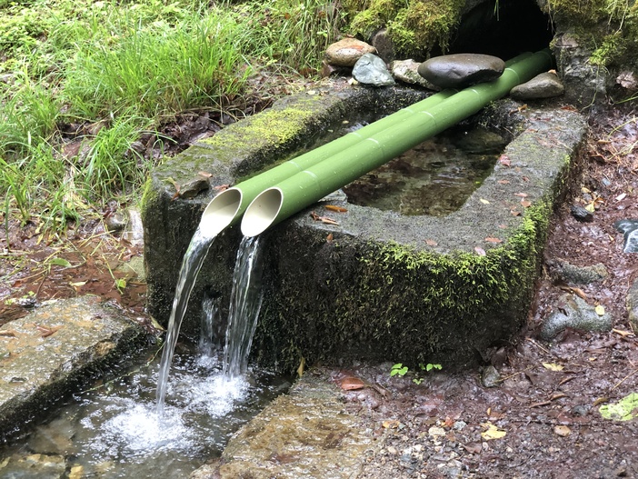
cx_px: 319
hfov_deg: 36.8
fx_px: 959
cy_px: 240
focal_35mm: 52
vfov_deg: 28.0
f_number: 2.4
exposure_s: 1/60
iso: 64
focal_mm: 6
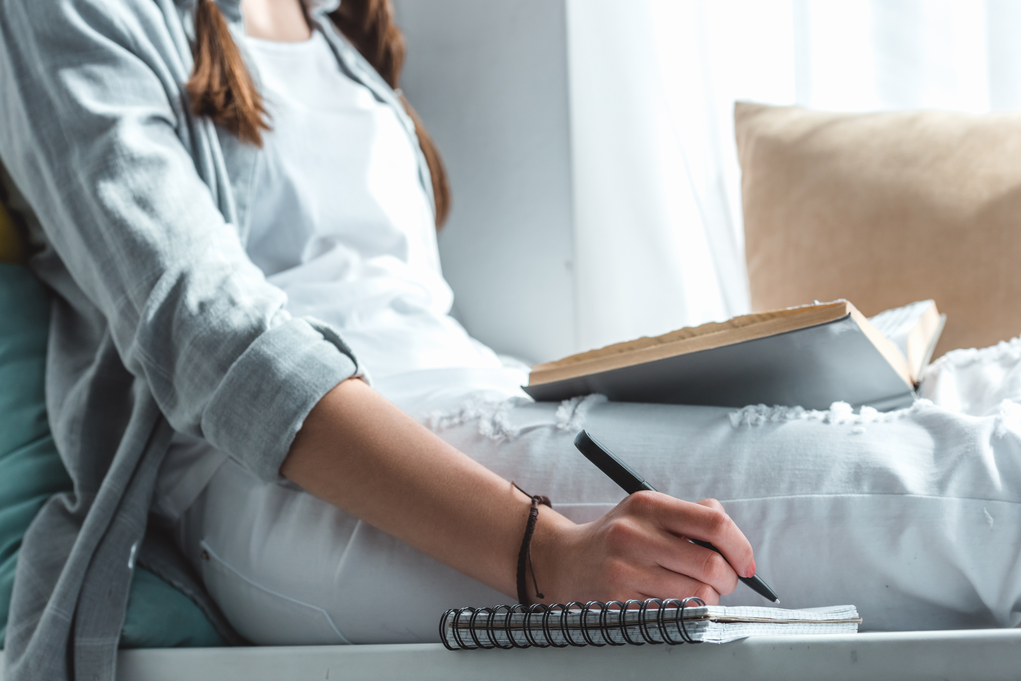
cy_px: 340
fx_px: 2553
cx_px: 510
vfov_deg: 15.2
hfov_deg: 22.6
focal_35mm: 90
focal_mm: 90
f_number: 5.6
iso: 400
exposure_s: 1/320
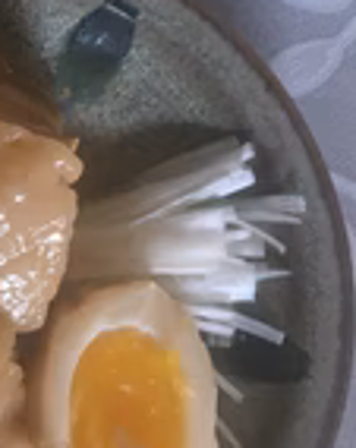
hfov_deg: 18.8
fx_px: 1057
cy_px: -54
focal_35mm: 80
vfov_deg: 22.5
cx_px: 47
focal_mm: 4.15
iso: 50
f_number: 2.2
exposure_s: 1/30
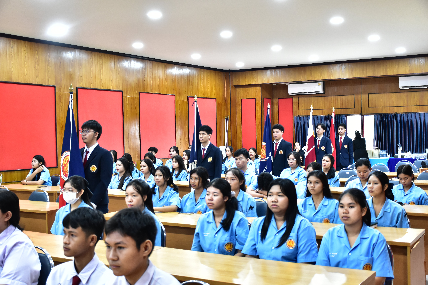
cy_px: 142
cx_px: 214
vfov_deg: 29.9
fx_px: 535
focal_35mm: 45
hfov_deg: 43.6
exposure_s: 1/40
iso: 2000
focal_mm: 30
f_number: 4
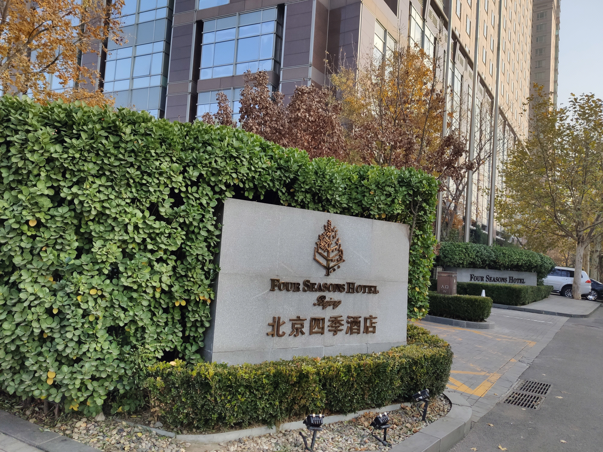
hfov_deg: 67.3
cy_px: 226
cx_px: 302
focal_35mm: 26
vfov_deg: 53.1
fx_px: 453
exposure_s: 1/1501
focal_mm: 4.75
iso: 112
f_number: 1.75
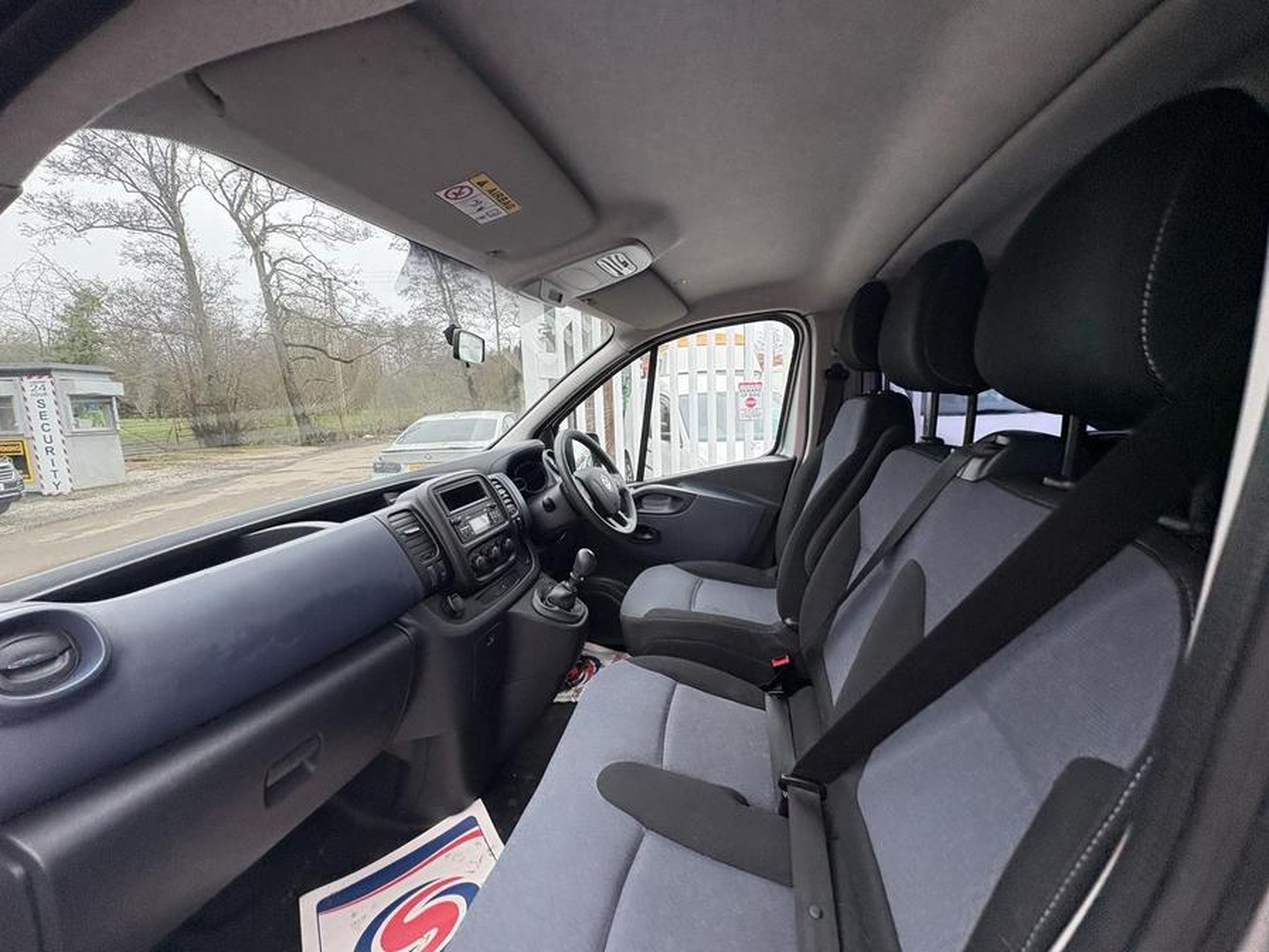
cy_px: 476
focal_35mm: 14
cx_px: 634
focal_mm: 2.22
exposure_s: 1/99
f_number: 2.2
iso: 160
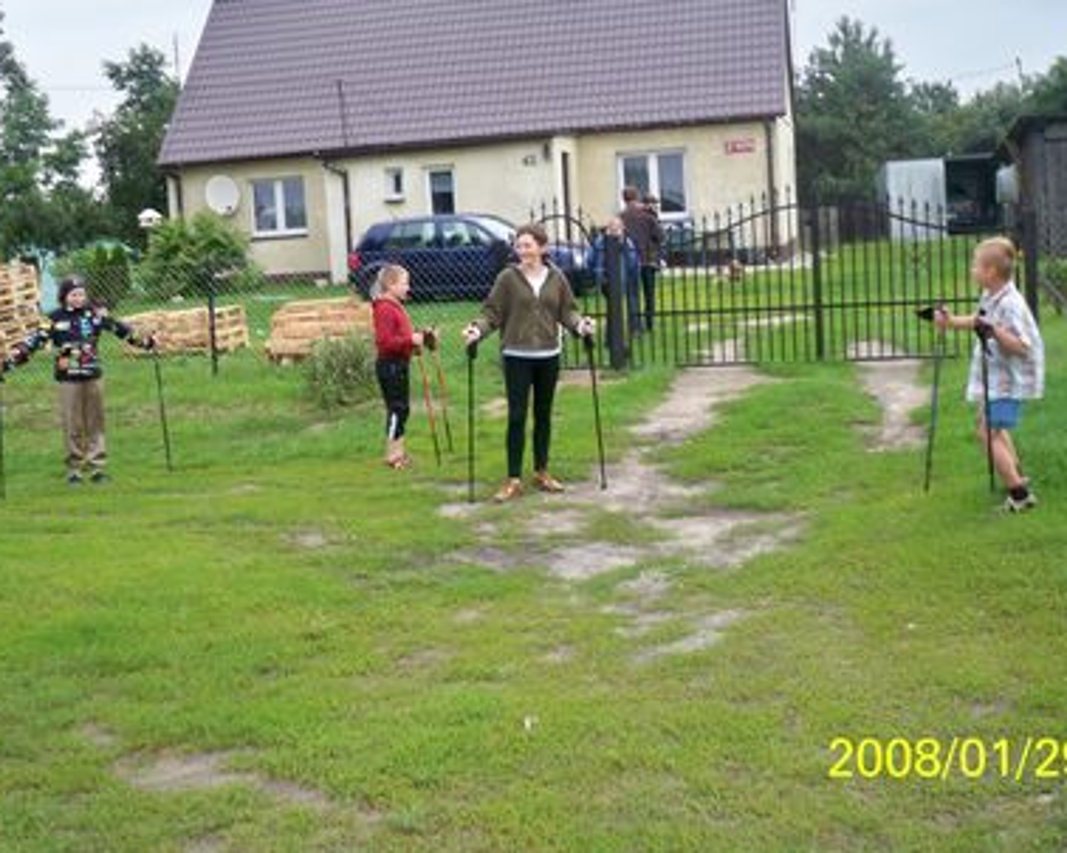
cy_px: 347
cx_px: 469
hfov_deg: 39.5
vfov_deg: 32.0
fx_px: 1483
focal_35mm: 47
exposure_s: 1/125
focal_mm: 6.3
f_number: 3.1
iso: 80
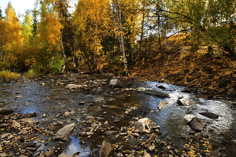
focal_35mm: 24
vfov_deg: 53.2
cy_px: 78
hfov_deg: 73.7
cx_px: 118
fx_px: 157
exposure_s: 1/25
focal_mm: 24
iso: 320
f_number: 16
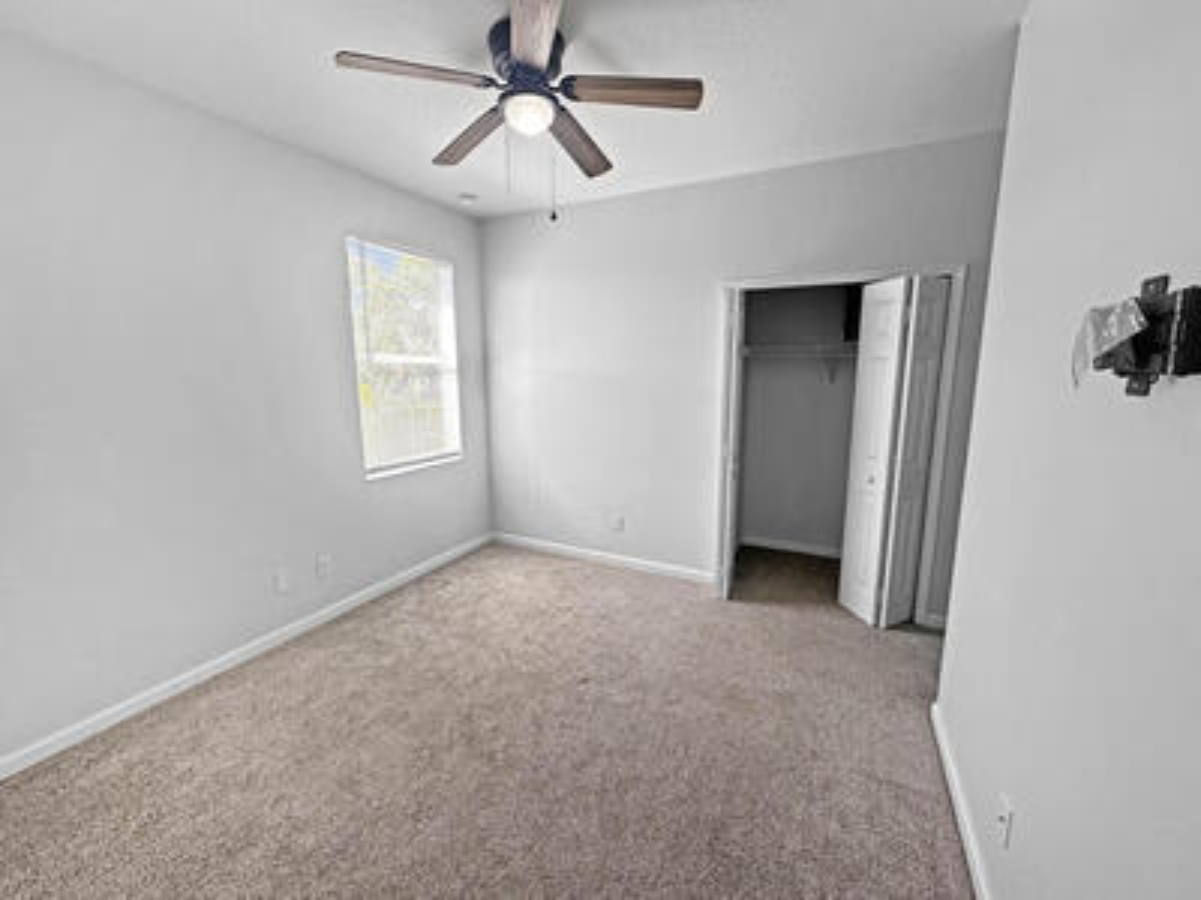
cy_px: 450
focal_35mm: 14
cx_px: 600
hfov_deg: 102.1
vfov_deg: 85.7
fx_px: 486
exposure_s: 1/120
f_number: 2.2
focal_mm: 2.22
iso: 50
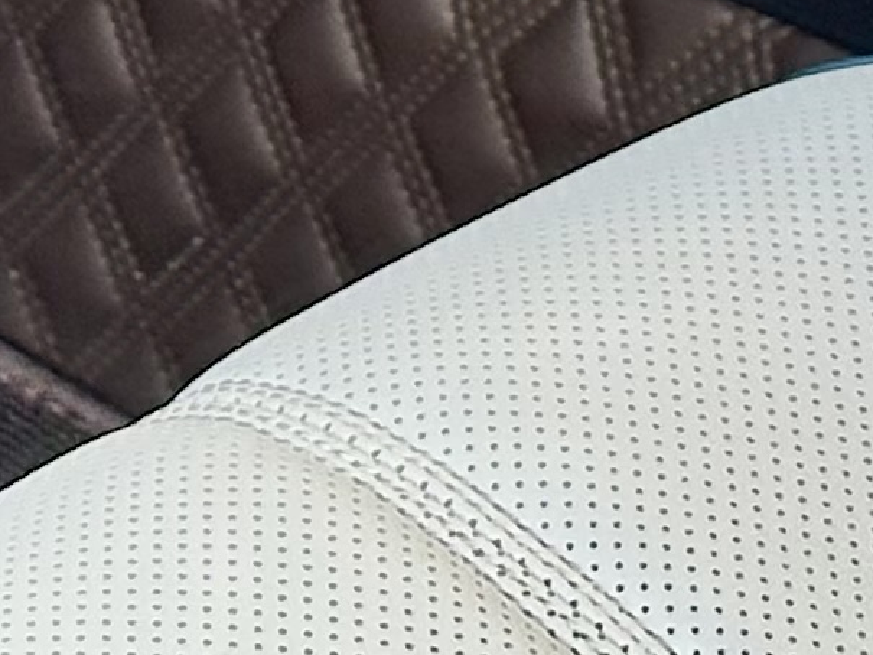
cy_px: -1433
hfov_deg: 6.2
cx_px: 12
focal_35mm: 320
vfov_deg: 4.4
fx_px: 8072
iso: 80
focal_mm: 6.86
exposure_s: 1/134
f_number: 1.78
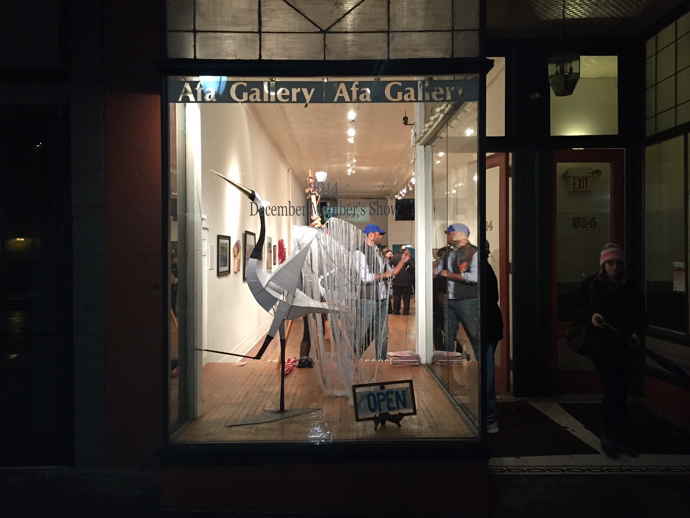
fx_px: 578
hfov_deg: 61.7
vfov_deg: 48.2
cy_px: 259
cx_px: 345
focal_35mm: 29
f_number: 2.2
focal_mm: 4.15
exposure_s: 1/30
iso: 125
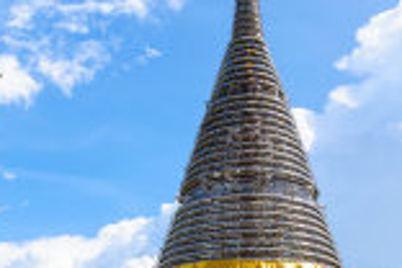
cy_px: 195
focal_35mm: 55
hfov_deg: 35.4
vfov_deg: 24.4
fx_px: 614
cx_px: 302
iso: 100
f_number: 6.3
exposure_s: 1/800
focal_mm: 14
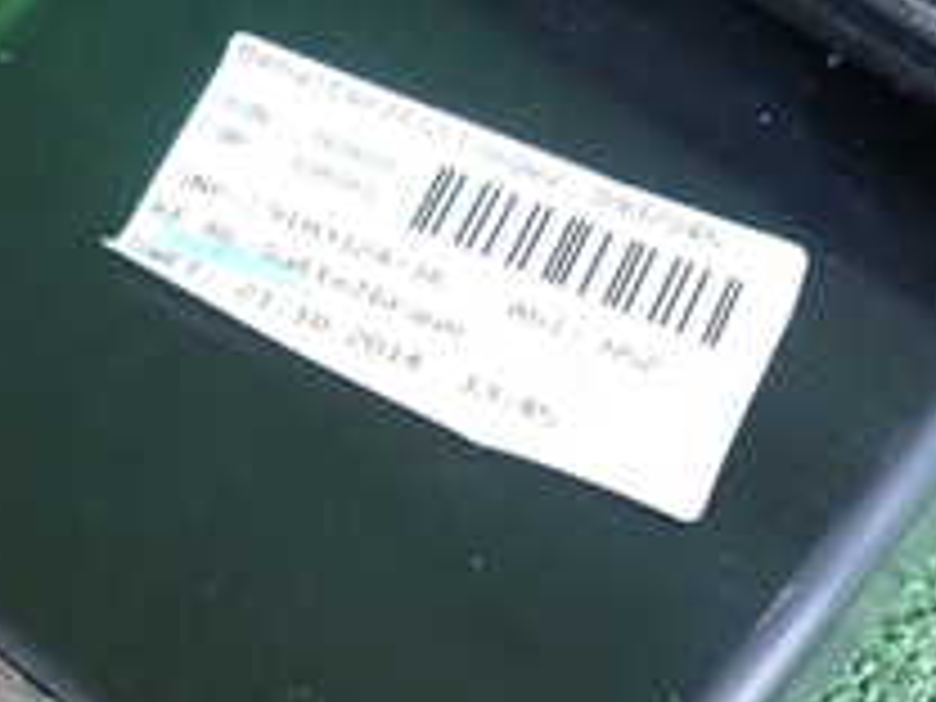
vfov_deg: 20.4
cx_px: 522
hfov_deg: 27.0
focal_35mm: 72
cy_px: 288
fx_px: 1947
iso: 400
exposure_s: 1/30
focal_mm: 4.5
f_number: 2
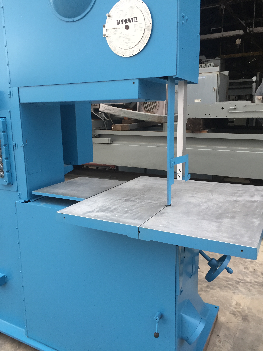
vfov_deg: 61.7
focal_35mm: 29
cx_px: 132
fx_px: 294
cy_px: 176
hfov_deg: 48.2
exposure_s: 1/30
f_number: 2.2
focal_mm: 4.15
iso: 40
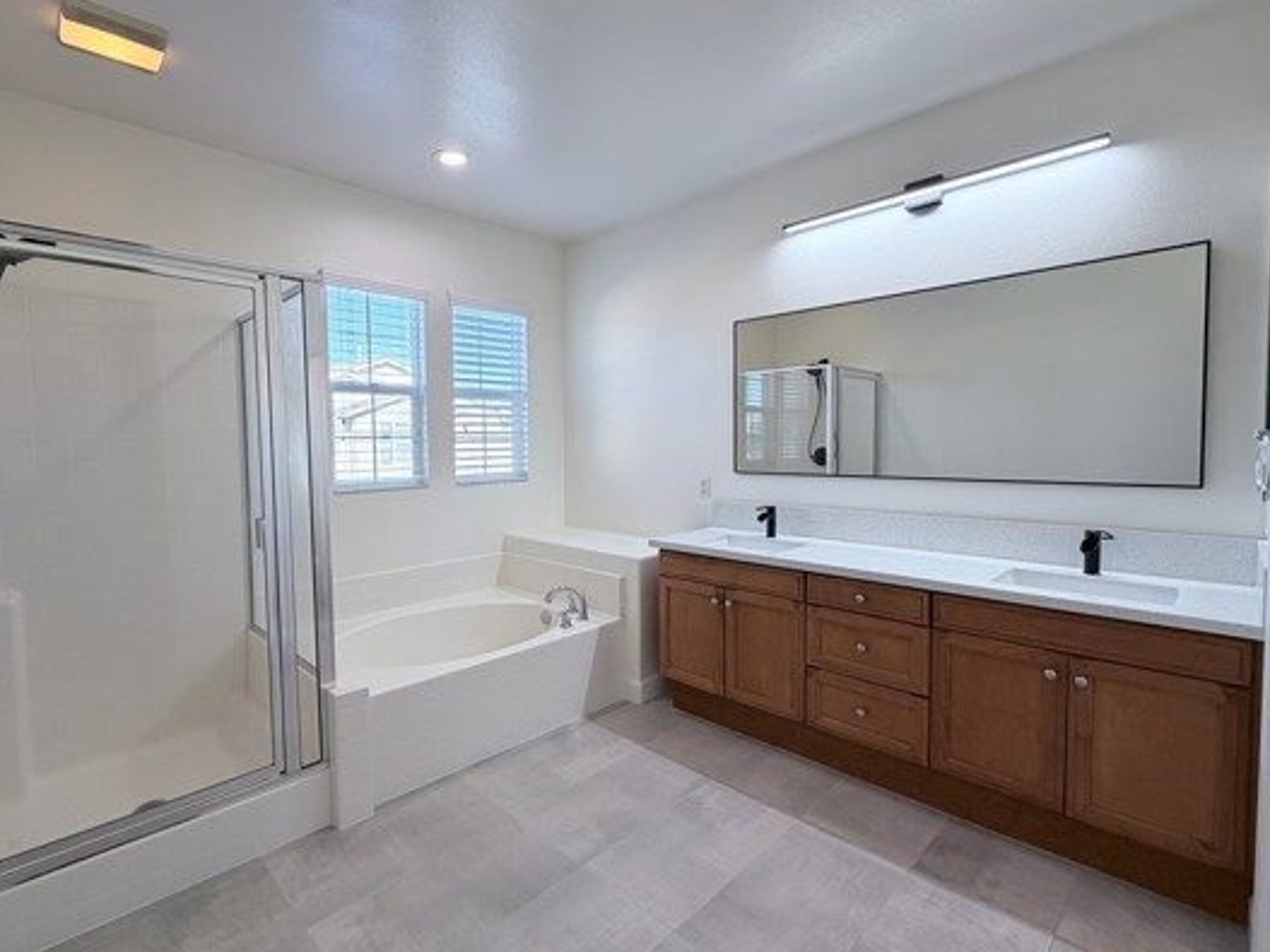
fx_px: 624
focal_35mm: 17
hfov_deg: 90.8
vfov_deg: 74.7
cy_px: 468
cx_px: 578
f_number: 2.2
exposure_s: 1/120
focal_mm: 2.22
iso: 100
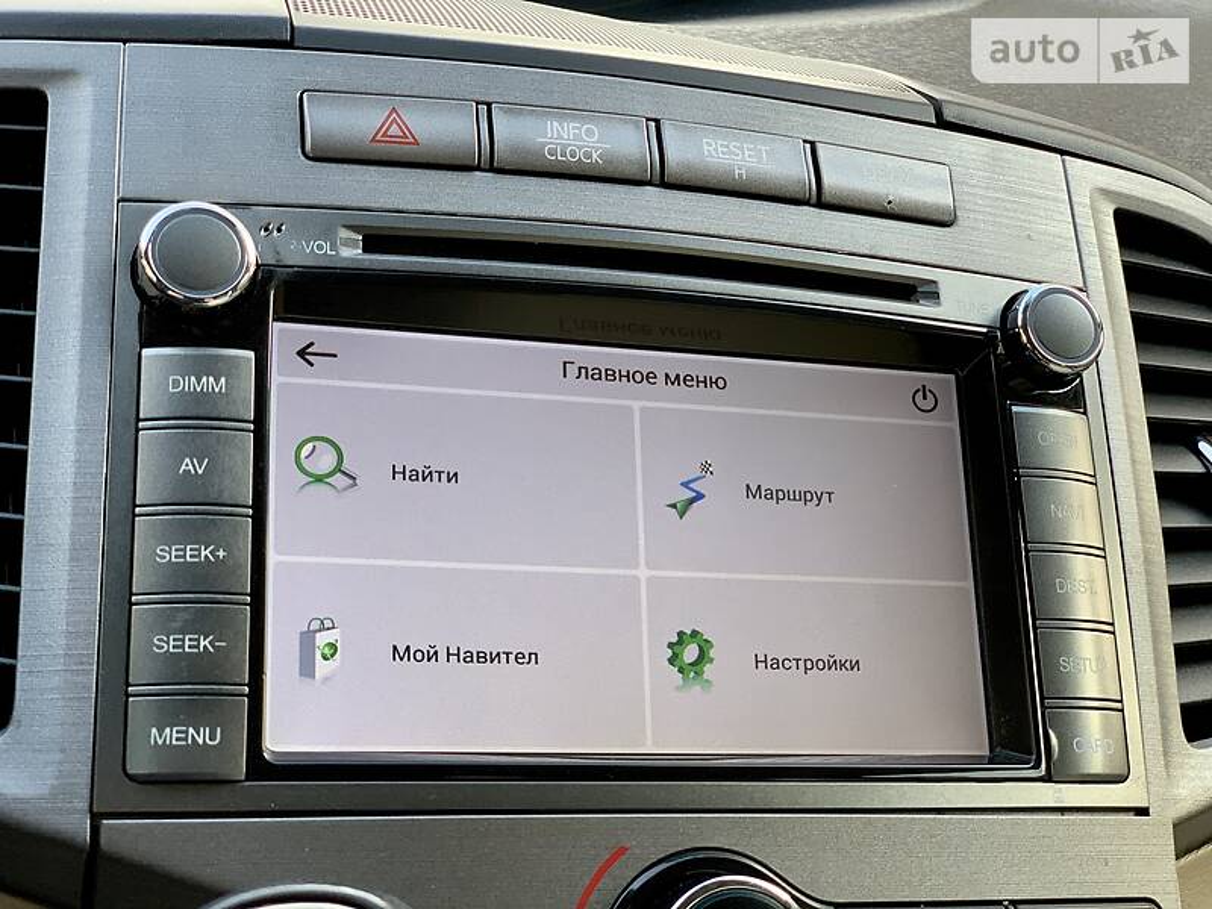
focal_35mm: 52
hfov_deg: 36.8
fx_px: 1821
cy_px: 454
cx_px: 606
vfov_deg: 28.0
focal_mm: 6
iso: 80
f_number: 2.4
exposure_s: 1/122
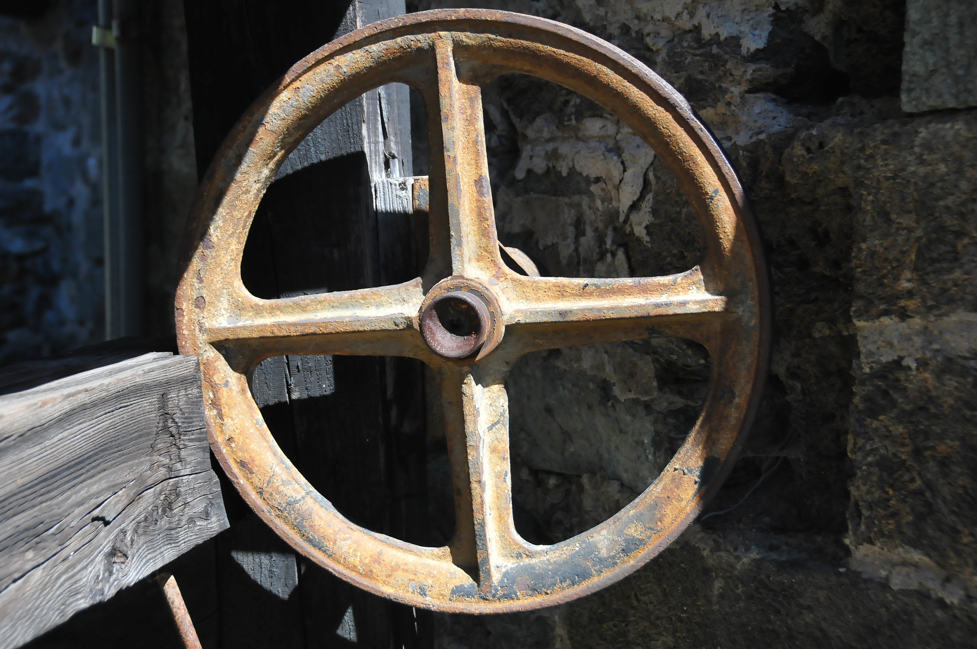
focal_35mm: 72
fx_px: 1952
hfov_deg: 28.1
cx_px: 488
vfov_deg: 18.9
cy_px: 324
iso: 800
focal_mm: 48
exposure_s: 1/1600
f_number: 4.5
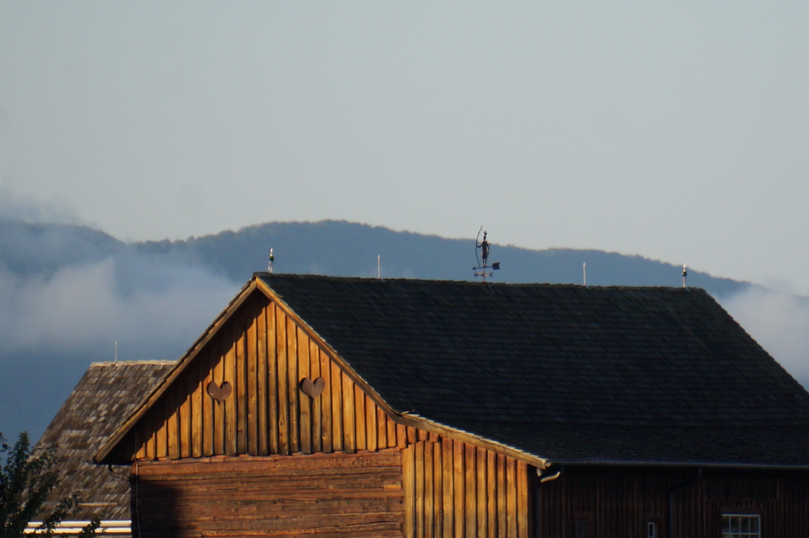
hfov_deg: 3.9
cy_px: 233
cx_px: 532
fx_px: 11853
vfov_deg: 2.6
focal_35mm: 528
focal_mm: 210
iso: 640
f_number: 6.3
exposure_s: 1/2000
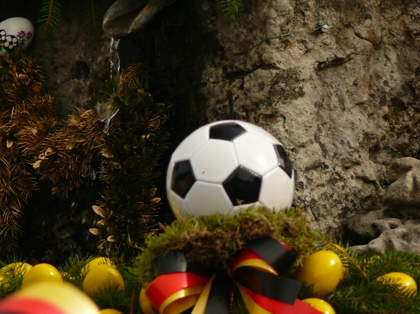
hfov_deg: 4.0
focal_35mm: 501
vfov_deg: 3.0
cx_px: 220
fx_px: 6075
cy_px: 175
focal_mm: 88.8
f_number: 4.5
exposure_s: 1/250
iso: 100
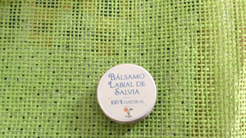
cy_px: 85
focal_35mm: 35
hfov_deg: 56.6
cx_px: 123
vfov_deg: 33.6
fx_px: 228
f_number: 2.4
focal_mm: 3.3
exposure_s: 1/25
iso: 125
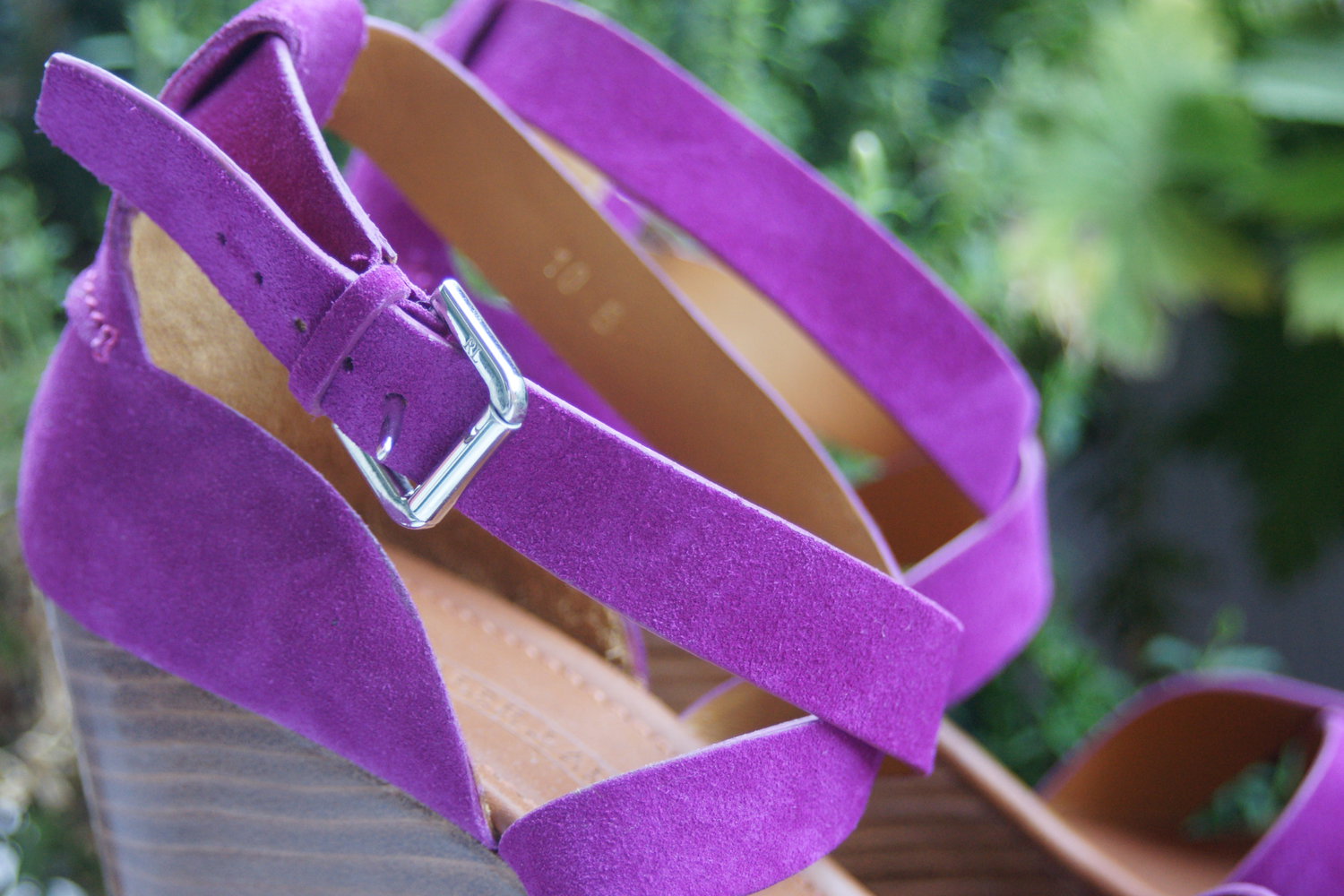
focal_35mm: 90
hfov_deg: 22.6
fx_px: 3360
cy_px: 448
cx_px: 672
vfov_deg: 15.2
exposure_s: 1/45
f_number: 4
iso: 800
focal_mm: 60
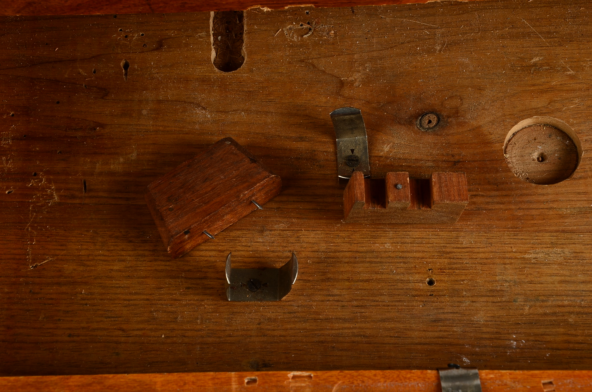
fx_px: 1846
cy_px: 196
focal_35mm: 112
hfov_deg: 18.2
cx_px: 296
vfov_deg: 12.1
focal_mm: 75
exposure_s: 1/160
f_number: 16
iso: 100
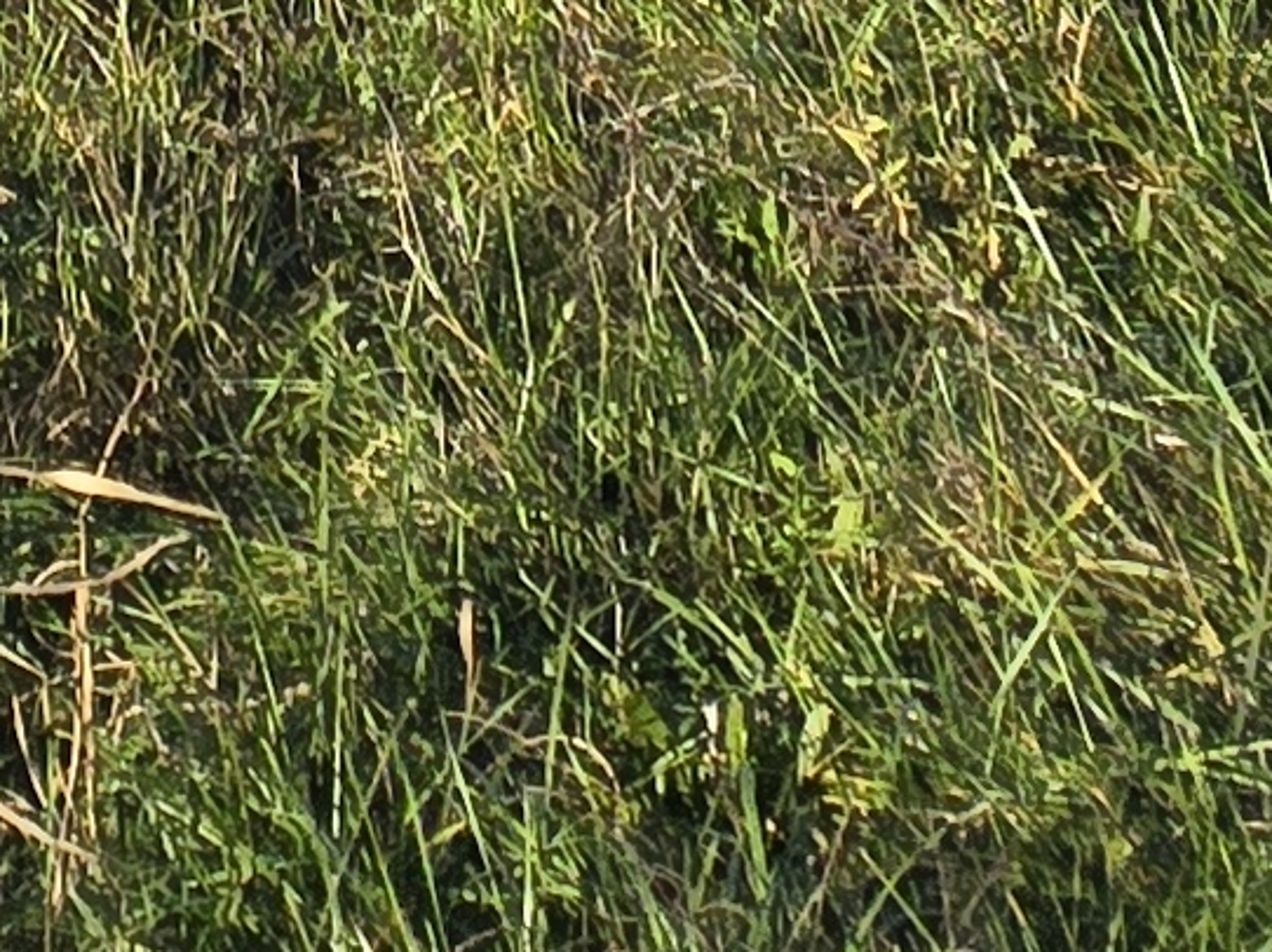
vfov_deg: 10.0
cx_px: -49
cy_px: -2122
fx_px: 3526
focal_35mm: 96
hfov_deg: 19.7
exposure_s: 1/1286
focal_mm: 2.2
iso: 50
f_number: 2.2
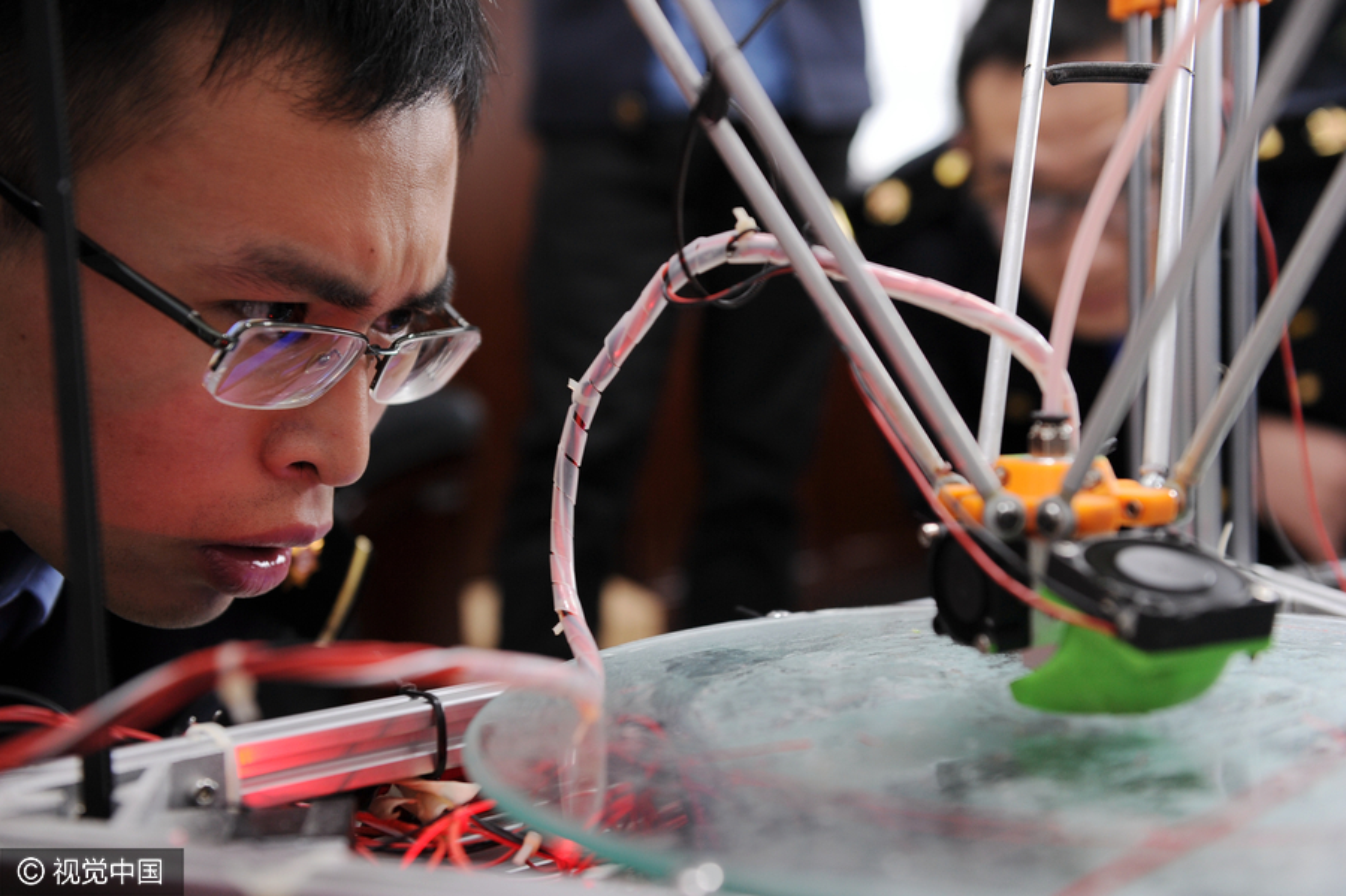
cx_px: 673
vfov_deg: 28.0
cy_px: 448
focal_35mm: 48
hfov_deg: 41.1
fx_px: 1794
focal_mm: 48
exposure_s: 1/30
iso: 640
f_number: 3.5
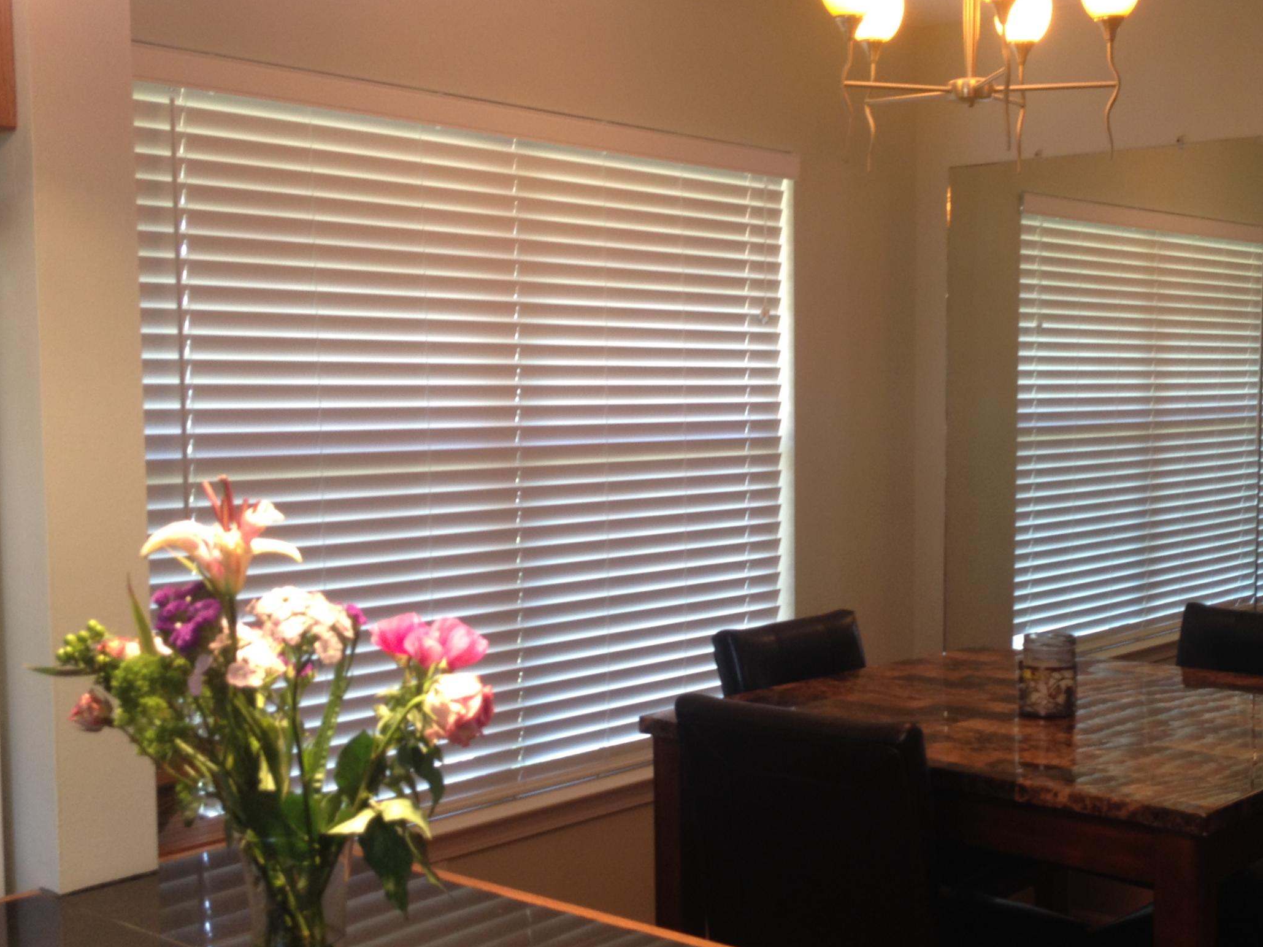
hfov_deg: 37.1
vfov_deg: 28.5
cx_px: 829
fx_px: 1861
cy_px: 548
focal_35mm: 51
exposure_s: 1/24
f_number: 2.4
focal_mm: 4.28
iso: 50
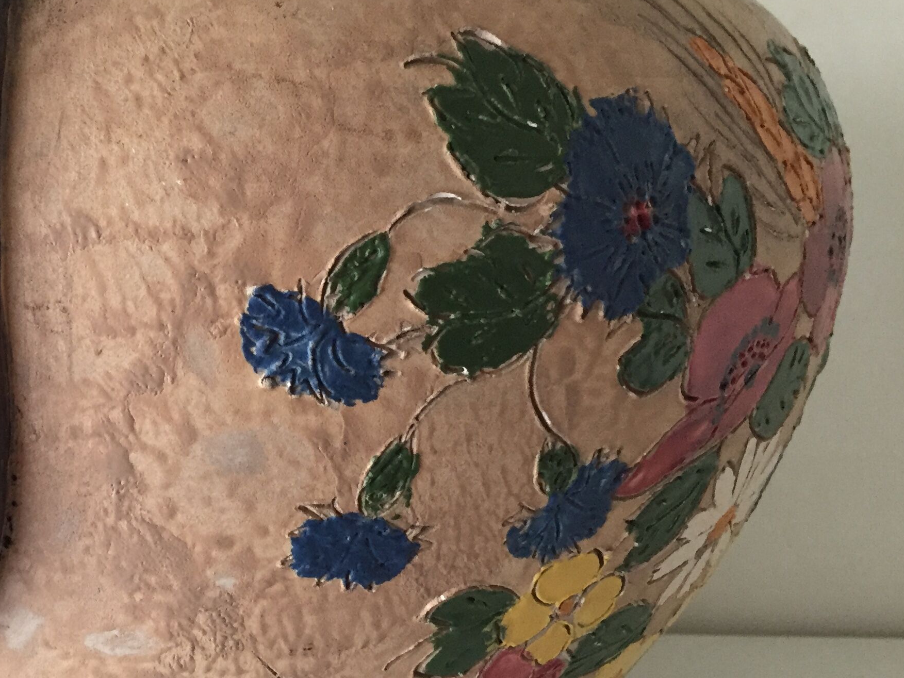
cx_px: 160
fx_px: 1410
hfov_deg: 34.3
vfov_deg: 27.0
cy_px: 344
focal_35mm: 54
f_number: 2.2
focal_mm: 4.15
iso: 200
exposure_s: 1/33
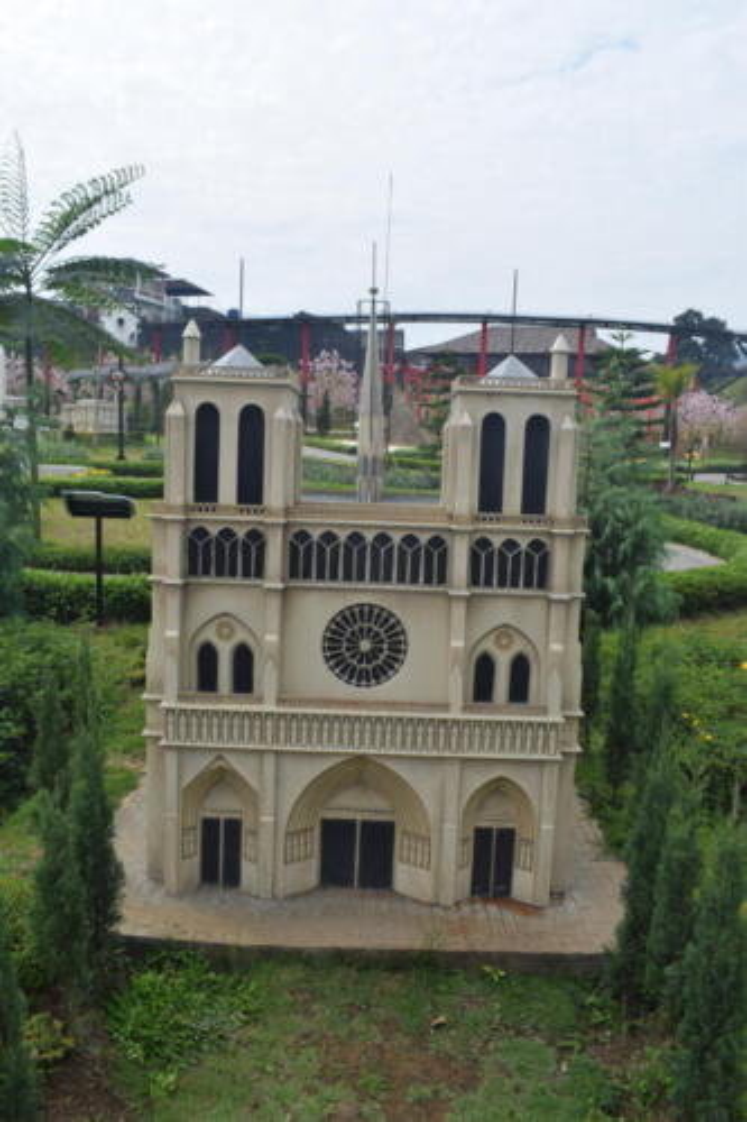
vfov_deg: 67.4
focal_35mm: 27
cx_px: 374
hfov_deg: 47.9
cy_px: 561
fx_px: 841
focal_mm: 18
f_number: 10
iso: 200
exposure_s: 1/400
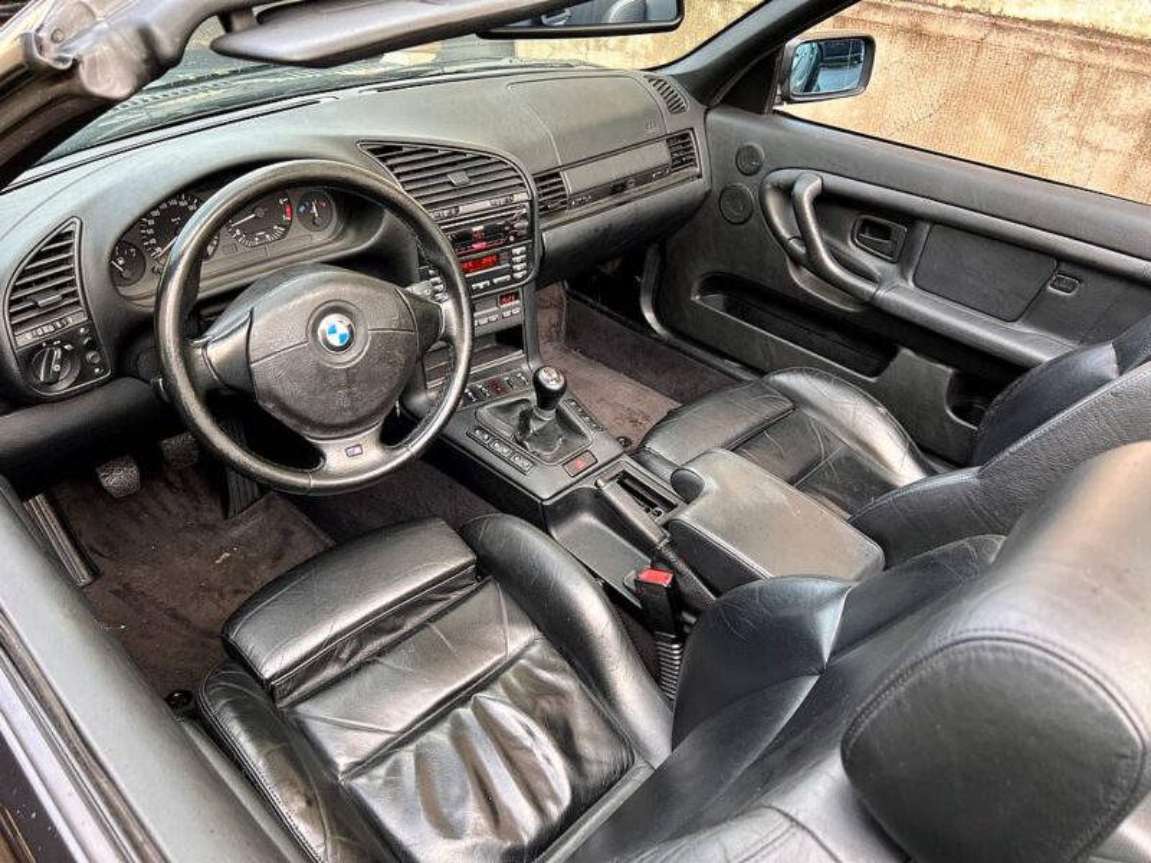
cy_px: 432
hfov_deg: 67.3
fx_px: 865
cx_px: 576
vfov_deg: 53.1
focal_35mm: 26
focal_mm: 5.7
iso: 100
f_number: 1.5
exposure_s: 1/121
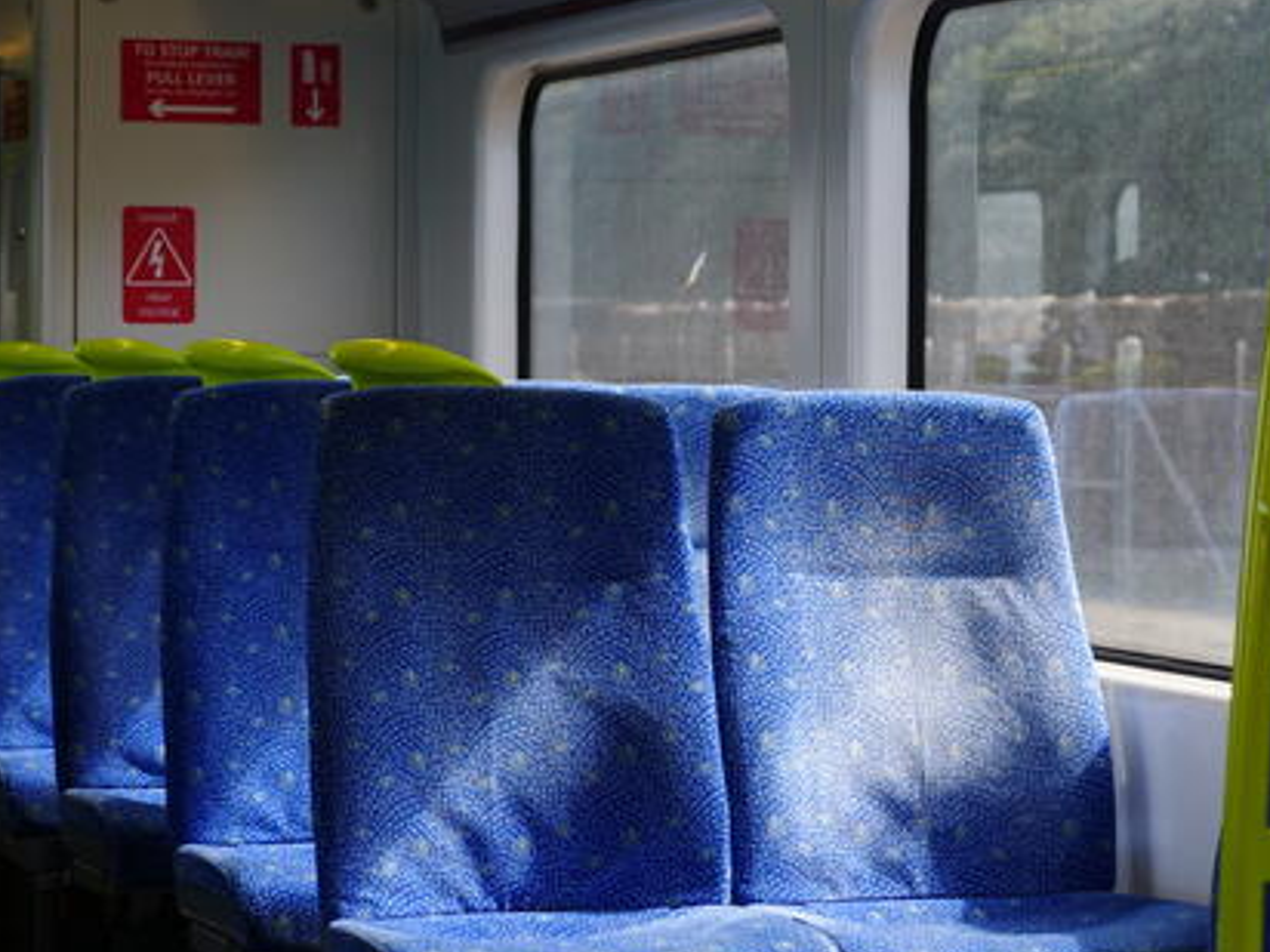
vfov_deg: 10.9
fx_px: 4990
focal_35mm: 136
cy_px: 364
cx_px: 912
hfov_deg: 14.5
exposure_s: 1/200
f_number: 3.2
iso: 200
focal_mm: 35
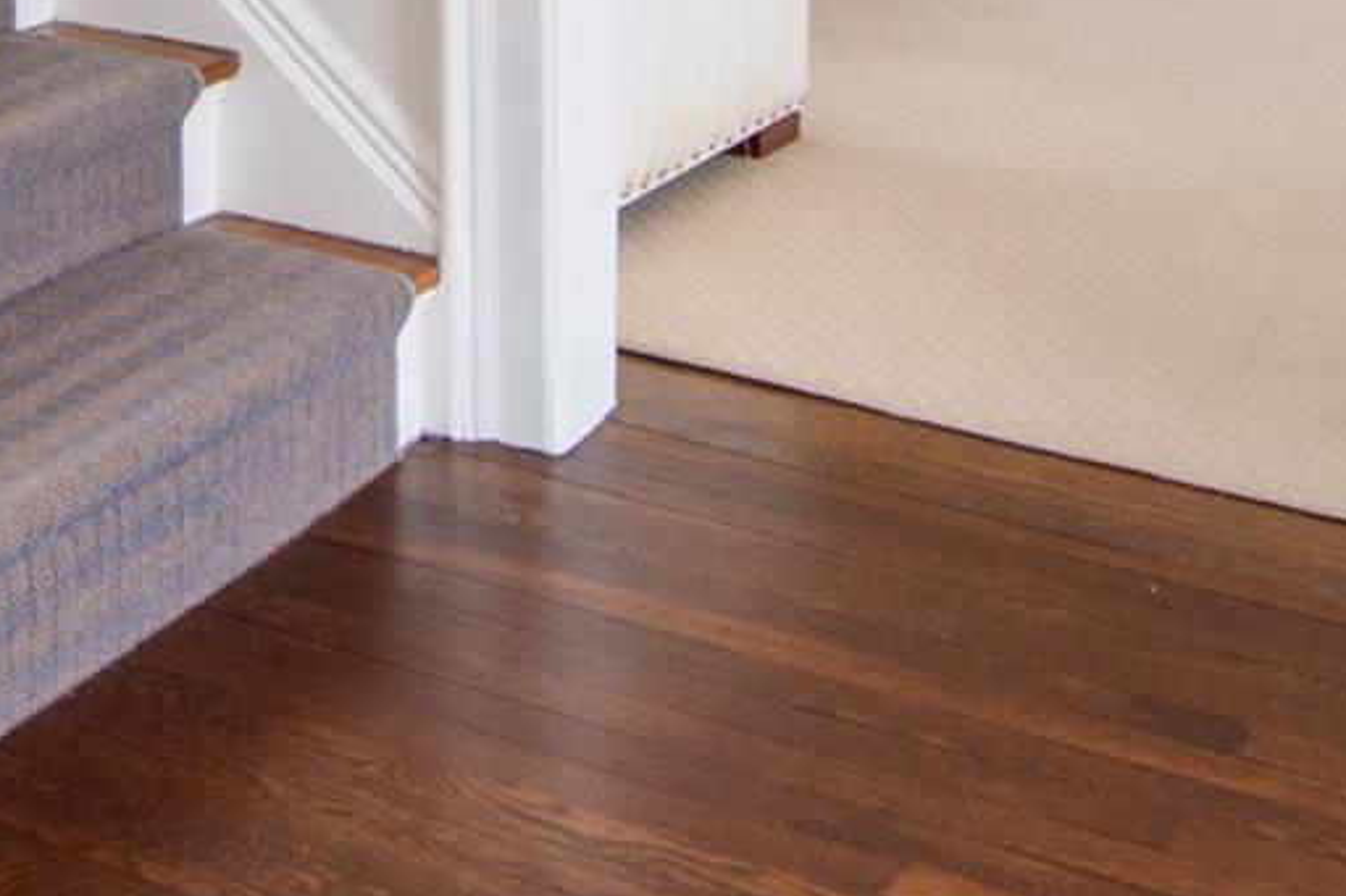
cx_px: 184
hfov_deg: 29.5
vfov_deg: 17.5
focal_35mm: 66
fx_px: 2467
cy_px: -624
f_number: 8
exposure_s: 1/25
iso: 640
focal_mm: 11
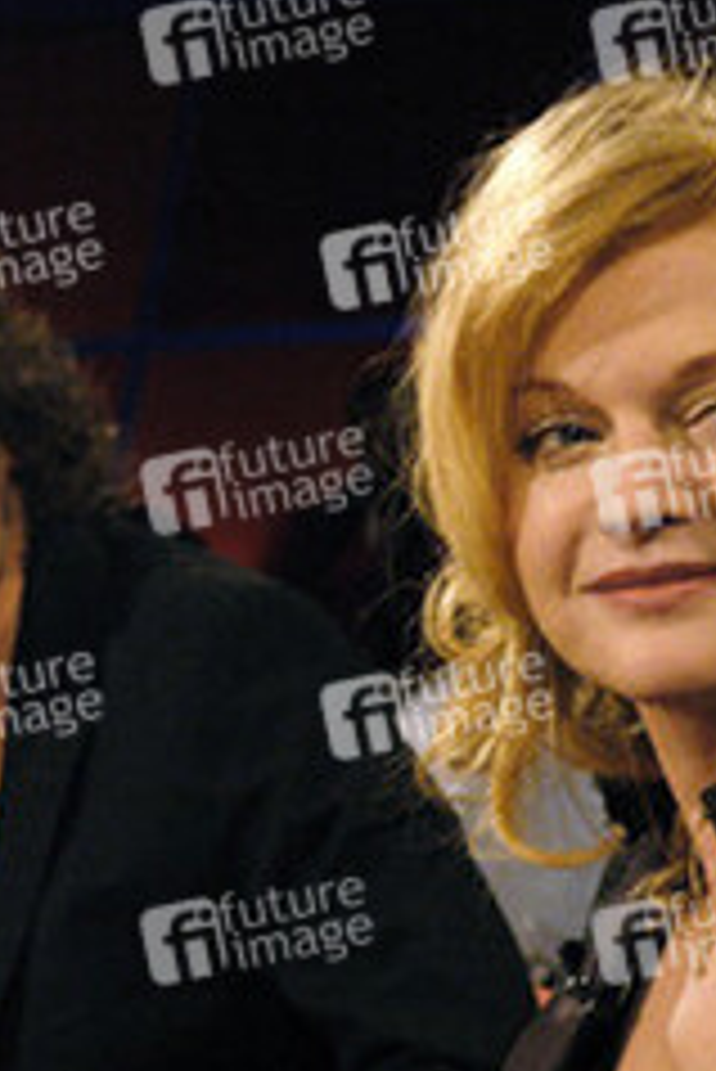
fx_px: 4230
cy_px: 594
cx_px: 317
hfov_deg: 9.7
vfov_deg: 14.4
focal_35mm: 142
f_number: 4
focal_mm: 50
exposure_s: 1/125
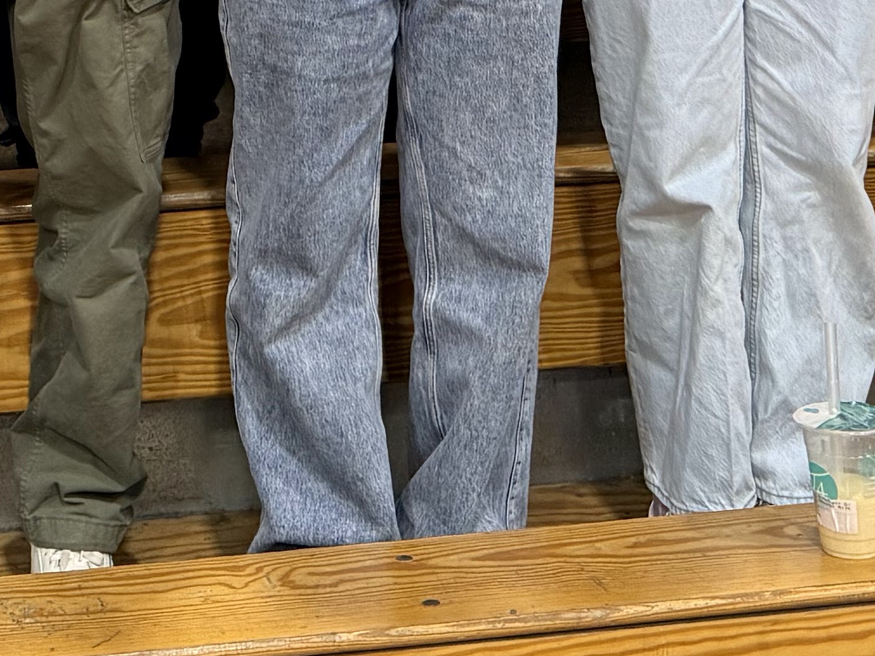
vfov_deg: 13.5
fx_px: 2427
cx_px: 217
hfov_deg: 20.3
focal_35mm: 96
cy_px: -607
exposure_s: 1/60
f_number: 1.78
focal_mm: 6.76
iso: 200
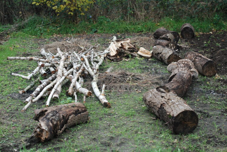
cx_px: 114
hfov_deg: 27.0
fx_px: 473
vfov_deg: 18.2
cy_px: 76
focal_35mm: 75
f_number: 5.6
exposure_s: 1/125
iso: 200
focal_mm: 50
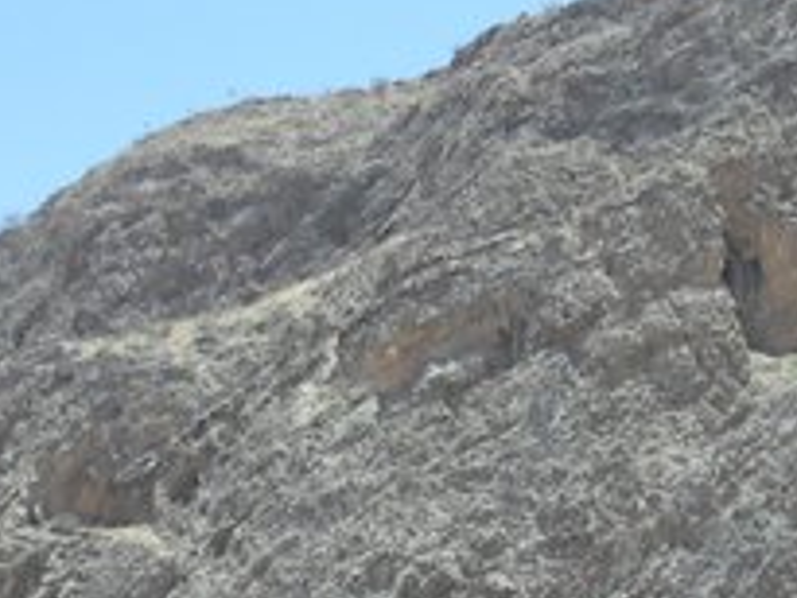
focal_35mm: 148
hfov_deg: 13.1
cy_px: 497
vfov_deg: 10.0
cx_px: 890
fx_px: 3410
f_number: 8
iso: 100
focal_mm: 6.2
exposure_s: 1/160
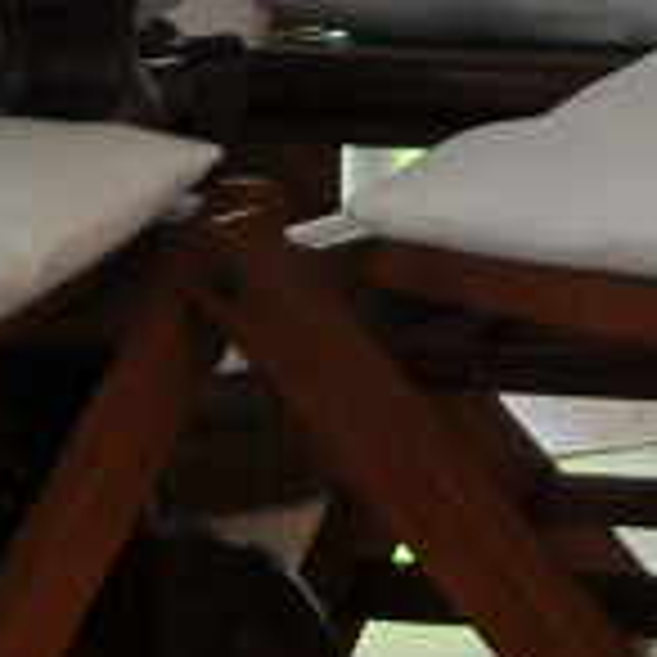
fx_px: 7595
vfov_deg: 4.6
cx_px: 3042
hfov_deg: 4.4
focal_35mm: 354
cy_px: -1674
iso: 200
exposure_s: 1/6
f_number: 5.6
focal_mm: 25
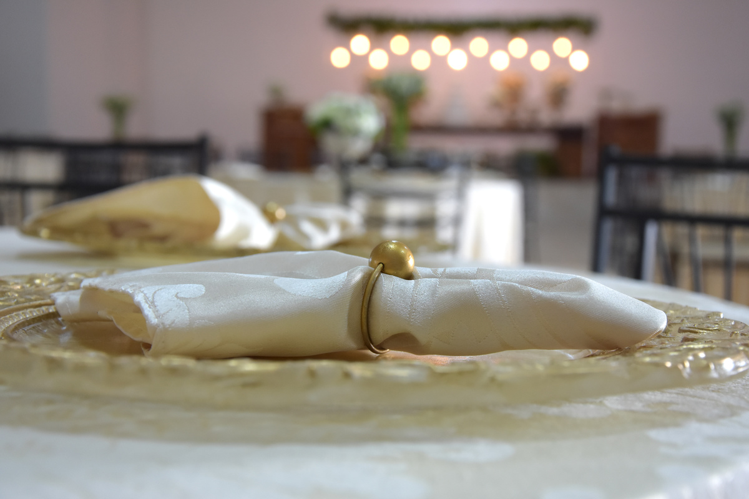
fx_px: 1311
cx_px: 374
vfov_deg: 21.6
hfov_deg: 31.9
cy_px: 250
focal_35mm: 63
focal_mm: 42
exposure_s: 1/50
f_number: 6.3
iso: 1000
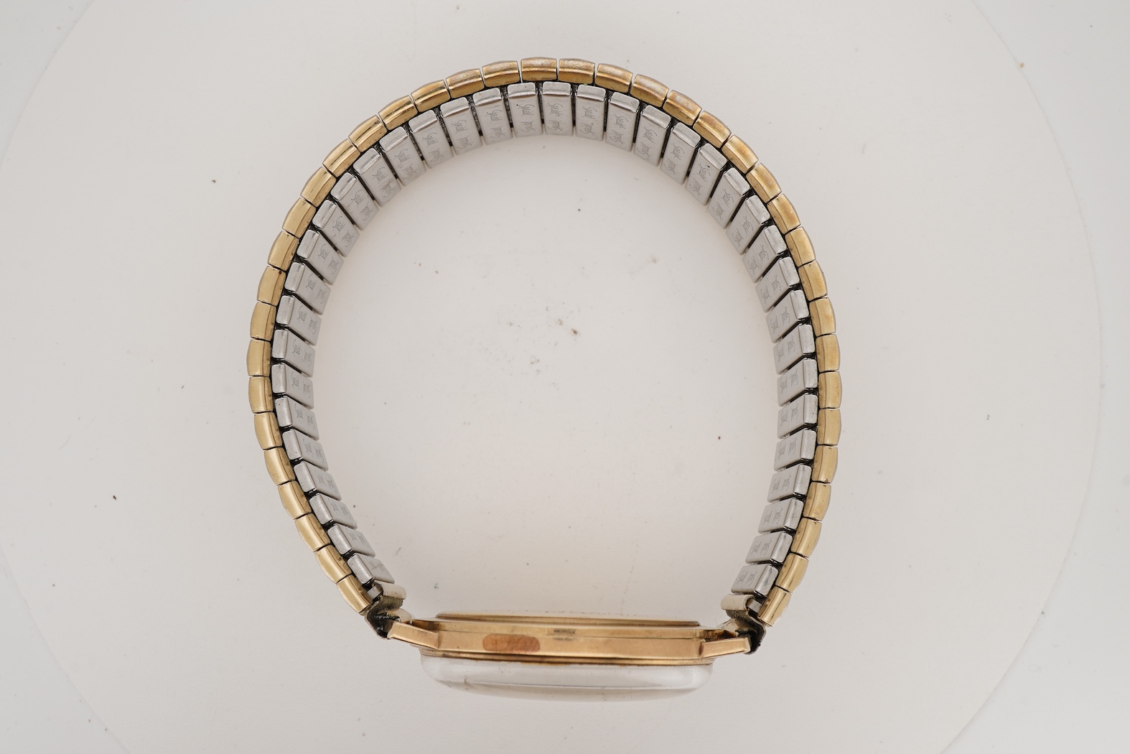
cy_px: 377
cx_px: 565
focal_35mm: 45
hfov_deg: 43.6
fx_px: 1413
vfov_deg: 29.9
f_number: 22
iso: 160
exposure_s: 1/160
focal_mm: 30
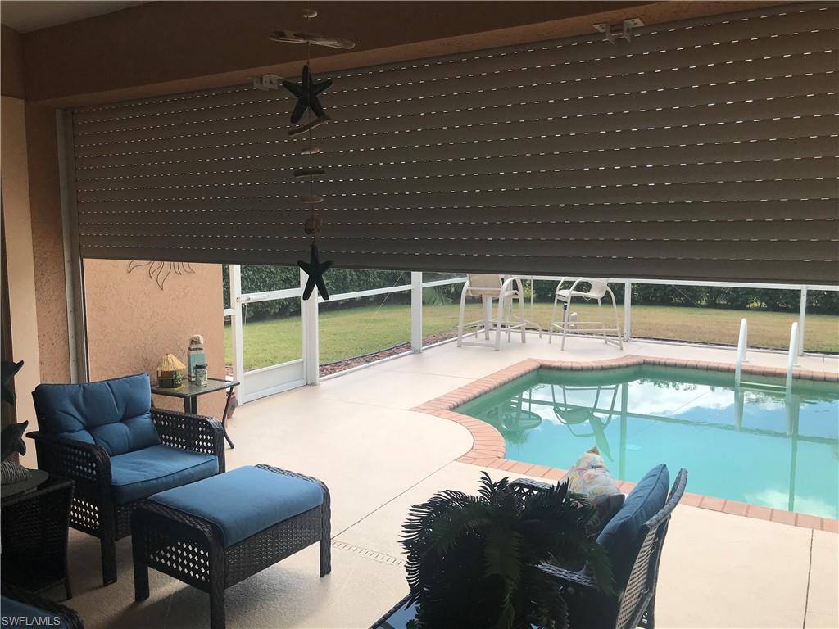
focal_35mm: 28
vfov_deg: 49.7
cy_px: 314
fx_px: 679
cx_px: 420
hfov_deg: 63.4
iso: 20
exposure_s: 1/736
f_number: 1.8
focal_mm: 3.99
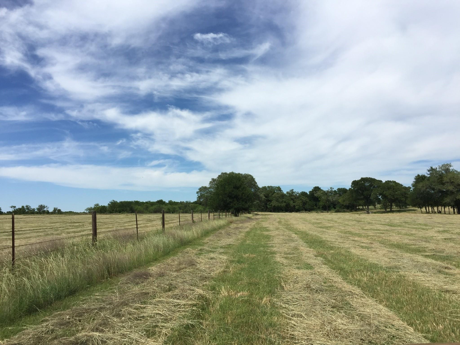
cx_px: 230
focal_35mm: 29
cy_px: 172
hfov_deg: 61.7
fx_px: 385
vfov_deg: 48.2
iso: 32
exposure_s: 1/2083
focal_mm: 4.15
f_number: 2.2
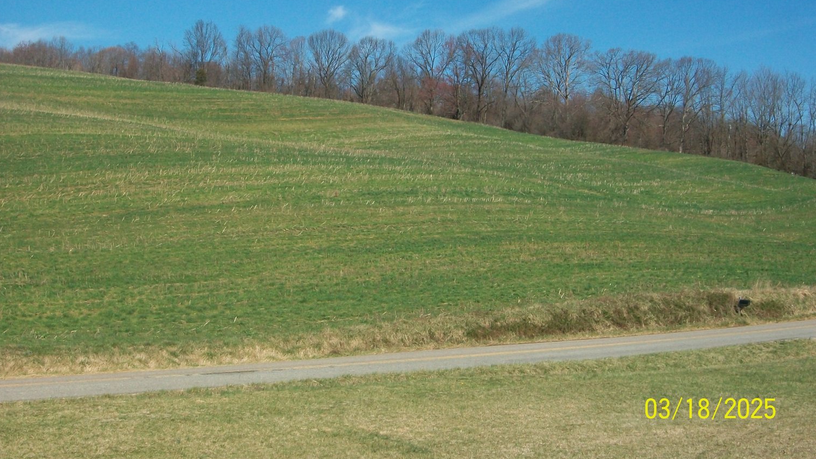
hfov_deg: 36.0
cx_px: 408
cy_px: 170
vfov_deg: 20.7
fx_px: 1255
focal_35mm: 58
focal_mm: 8.8
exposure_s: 1/320
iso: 80
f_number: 7
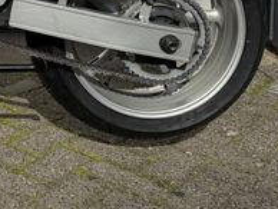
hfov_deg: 21.7
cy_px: -100
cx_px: -105
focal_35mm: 79
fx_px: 635
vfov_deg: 17.0
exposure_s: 1/11905
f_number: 1.78
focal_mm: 6.76
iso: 80
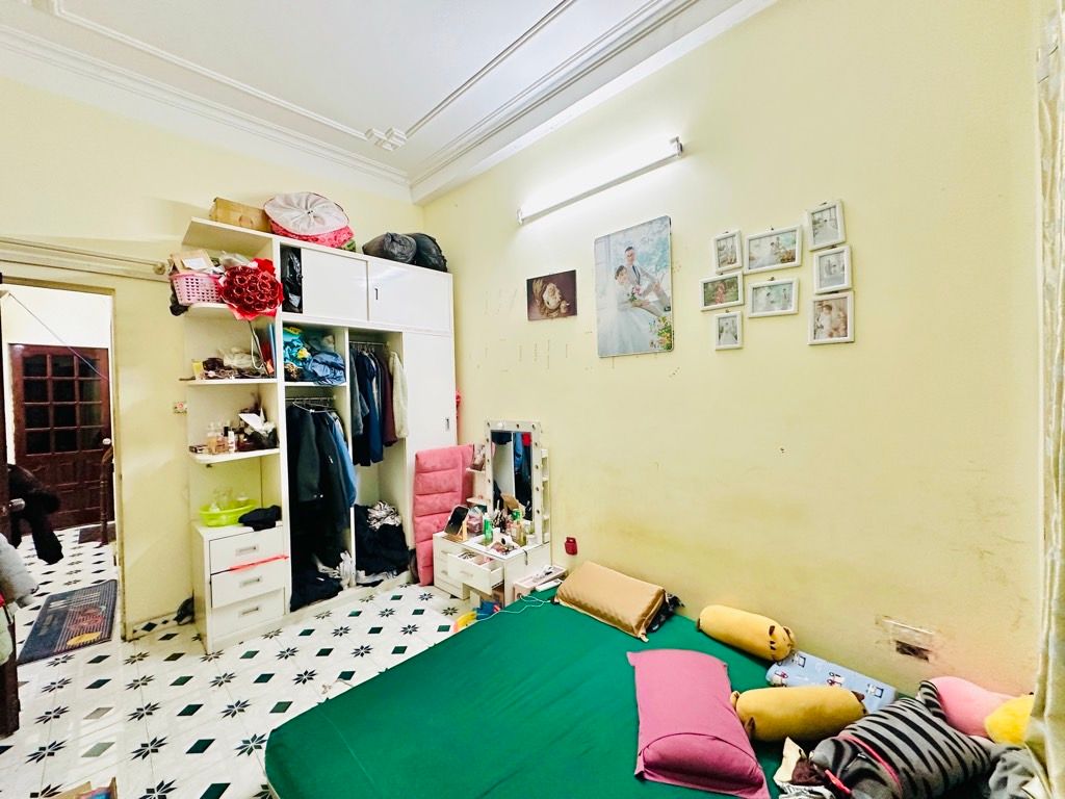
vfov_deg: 85.7
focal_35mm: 14
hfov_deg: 102.1
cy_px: 400
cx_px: 532
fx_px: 431
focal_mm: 2.22
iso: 250
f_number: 2.2
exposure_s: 1/50
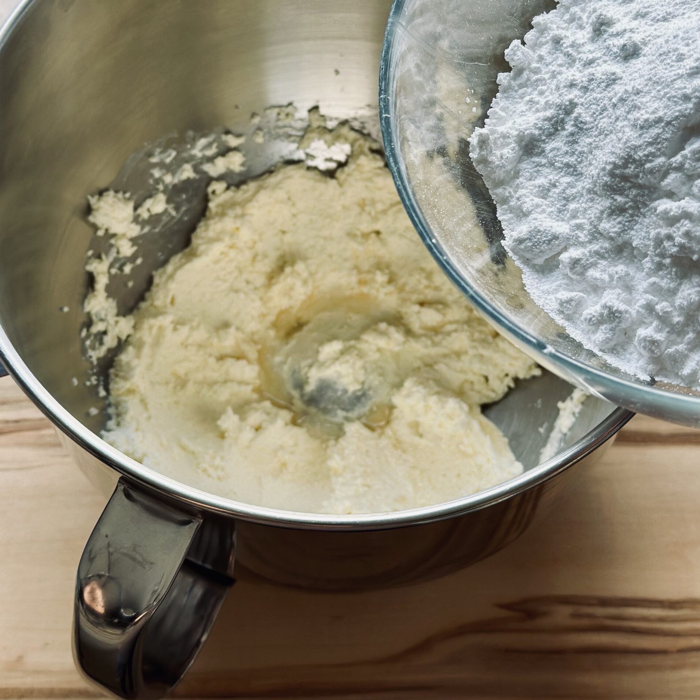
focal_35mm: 57
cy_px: 248
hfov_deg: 30.0
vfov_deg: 29.9
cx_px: 349
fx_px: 1304
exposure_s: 1/121
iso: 80
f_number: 1.78
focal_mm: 6.86
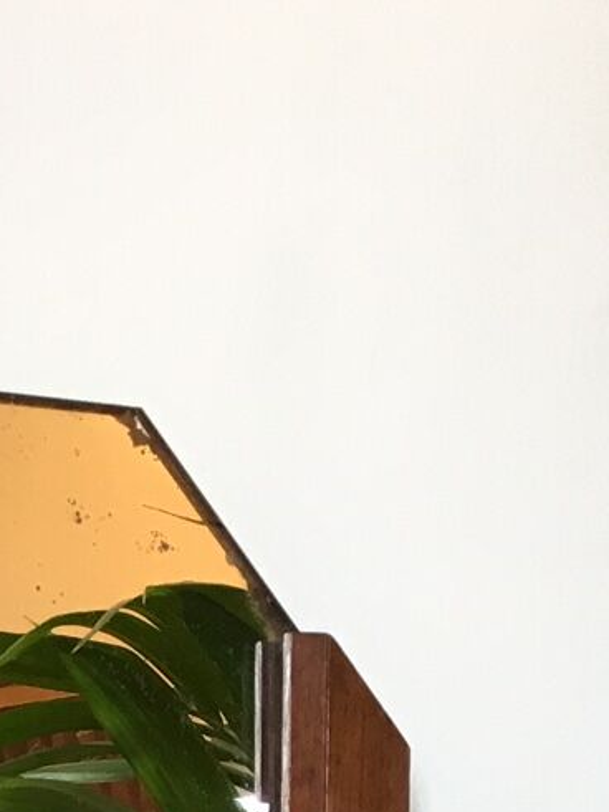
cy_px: 1574
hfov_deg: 11.9
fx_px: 2793
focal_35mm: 119
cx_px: -324
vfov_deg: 14.1
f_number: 2.2
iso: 40
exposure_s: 1/33
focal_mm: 4.15
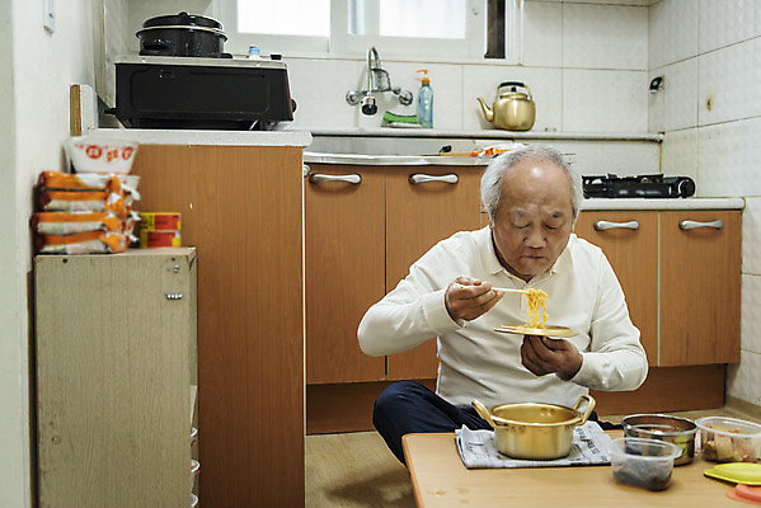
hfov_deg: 48.4
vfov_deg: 33.4
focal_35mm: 40
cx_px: 380
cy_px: 254
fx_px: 846
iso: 640
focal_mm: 40
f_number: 2.8
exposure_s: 1/125
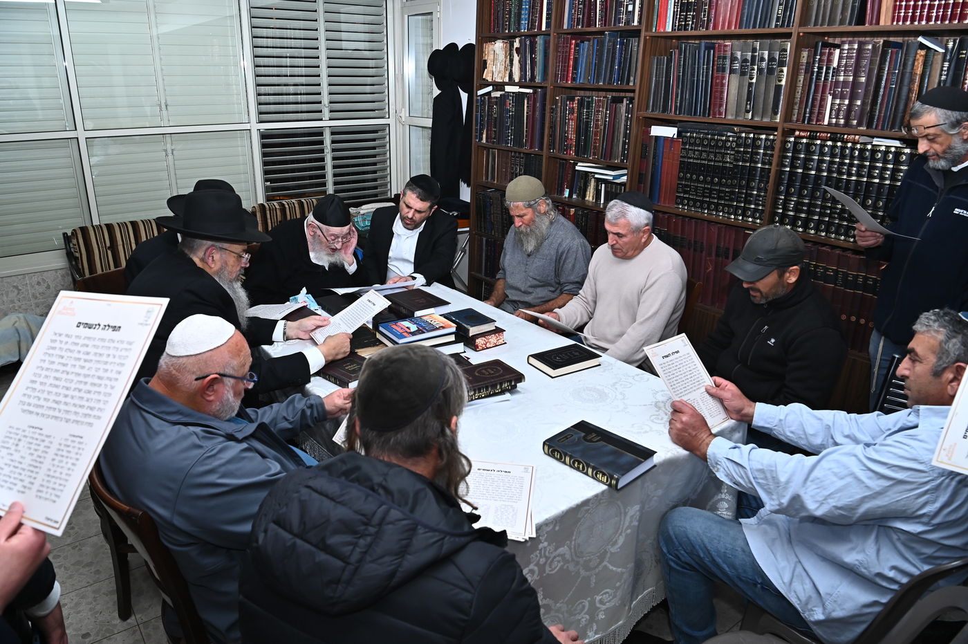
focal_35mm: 24
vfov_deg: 53.1
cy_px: 322
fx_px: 645
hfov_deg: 73.8
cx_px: 484
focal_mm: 24
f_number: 7.1
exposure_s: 1/200
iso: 1600
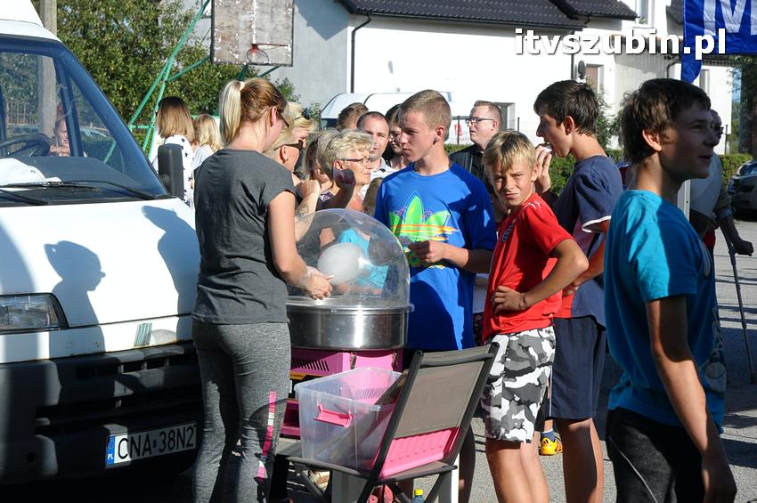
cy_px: 252
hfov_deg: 19.5
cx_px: 378
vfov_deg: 13.0
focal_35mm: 105
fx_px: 2206
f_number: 9
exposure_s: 1/1250
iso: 800
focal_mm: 70
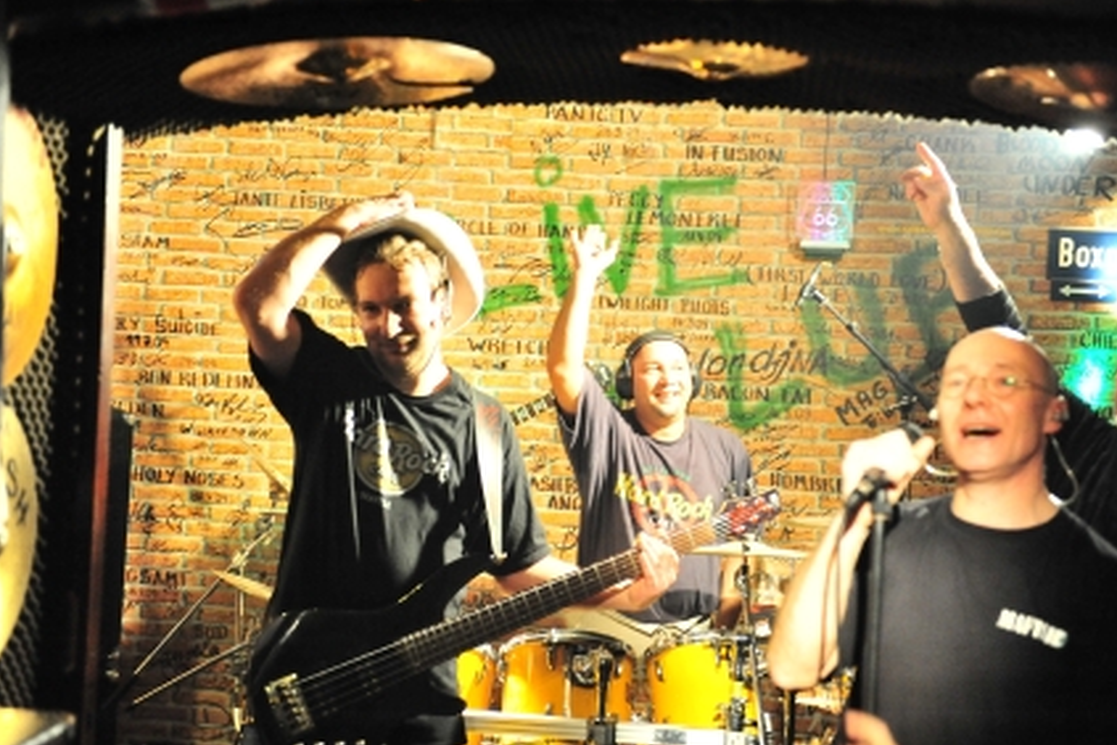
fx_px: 1613
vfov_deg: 26.0
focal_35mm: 52
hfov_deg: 38.2
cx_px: 594
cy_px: 398
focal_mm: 44
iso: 6400
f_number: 2.8
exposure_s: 1/100
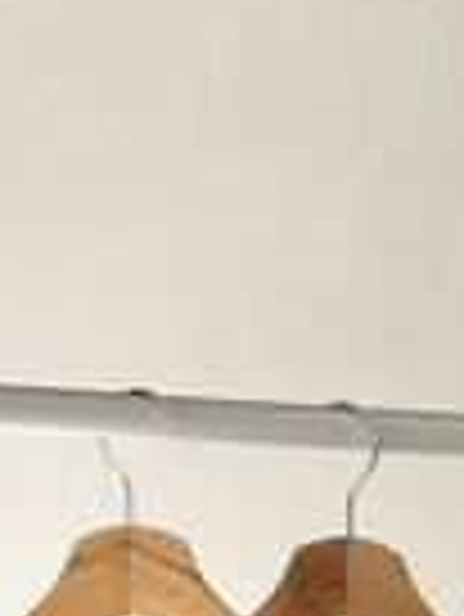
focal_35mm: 187
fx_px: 3337
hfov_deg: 7.9
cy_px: 1095
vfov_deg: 10.0
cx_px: 455
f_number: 1.78
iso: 64
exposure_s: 1/913
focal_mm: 6.76
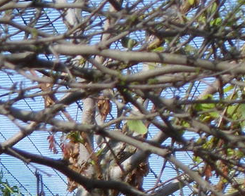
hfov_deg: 1.6
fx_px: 8788
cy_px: 390
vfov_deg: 1.3
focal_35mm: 1211
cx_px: -127
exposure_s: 1/180
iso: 80
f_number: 5.9
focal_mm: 46.8
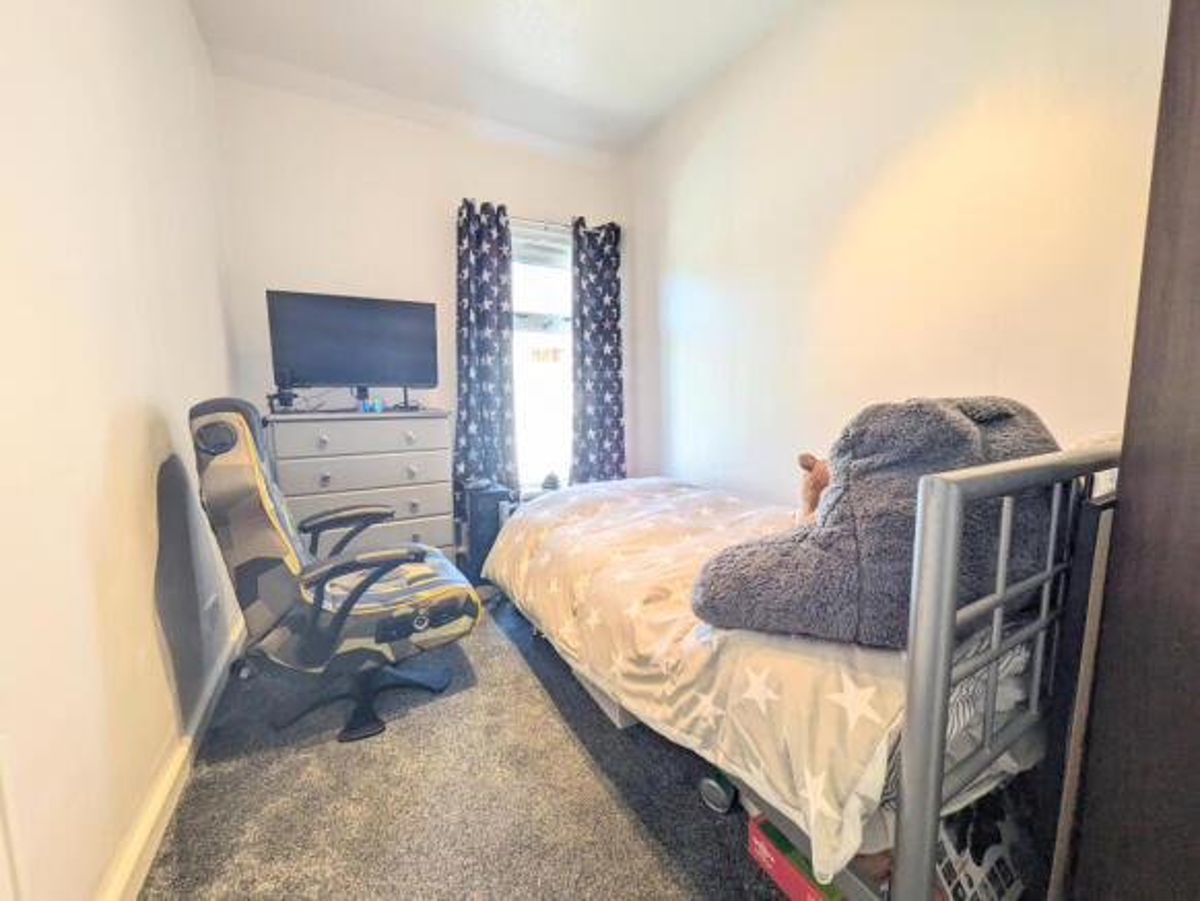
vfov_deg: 85.7
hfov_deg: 102.0
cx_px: 600
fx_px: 486
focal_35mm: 14
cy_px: 450
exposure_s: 1/50
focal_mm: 1.83
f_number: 2.2
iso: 118
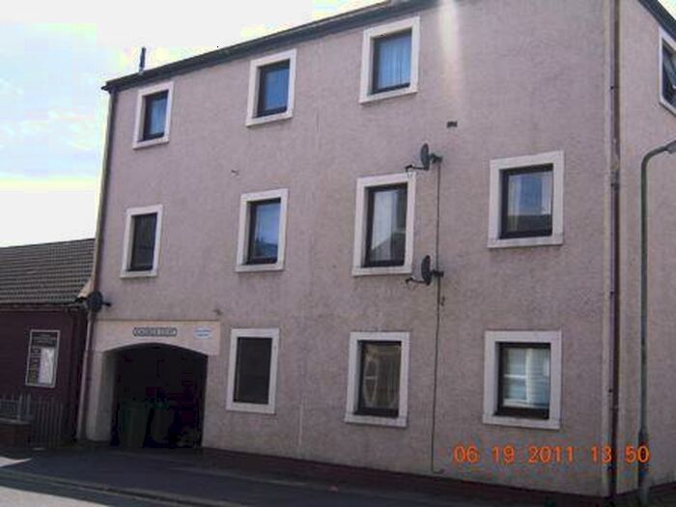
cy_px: 254
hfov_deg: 42.1
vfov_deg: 32.2
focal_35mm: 45
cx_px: 338
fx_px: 879
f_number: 6.7
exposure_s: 1/200
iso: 100
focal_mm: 8.1
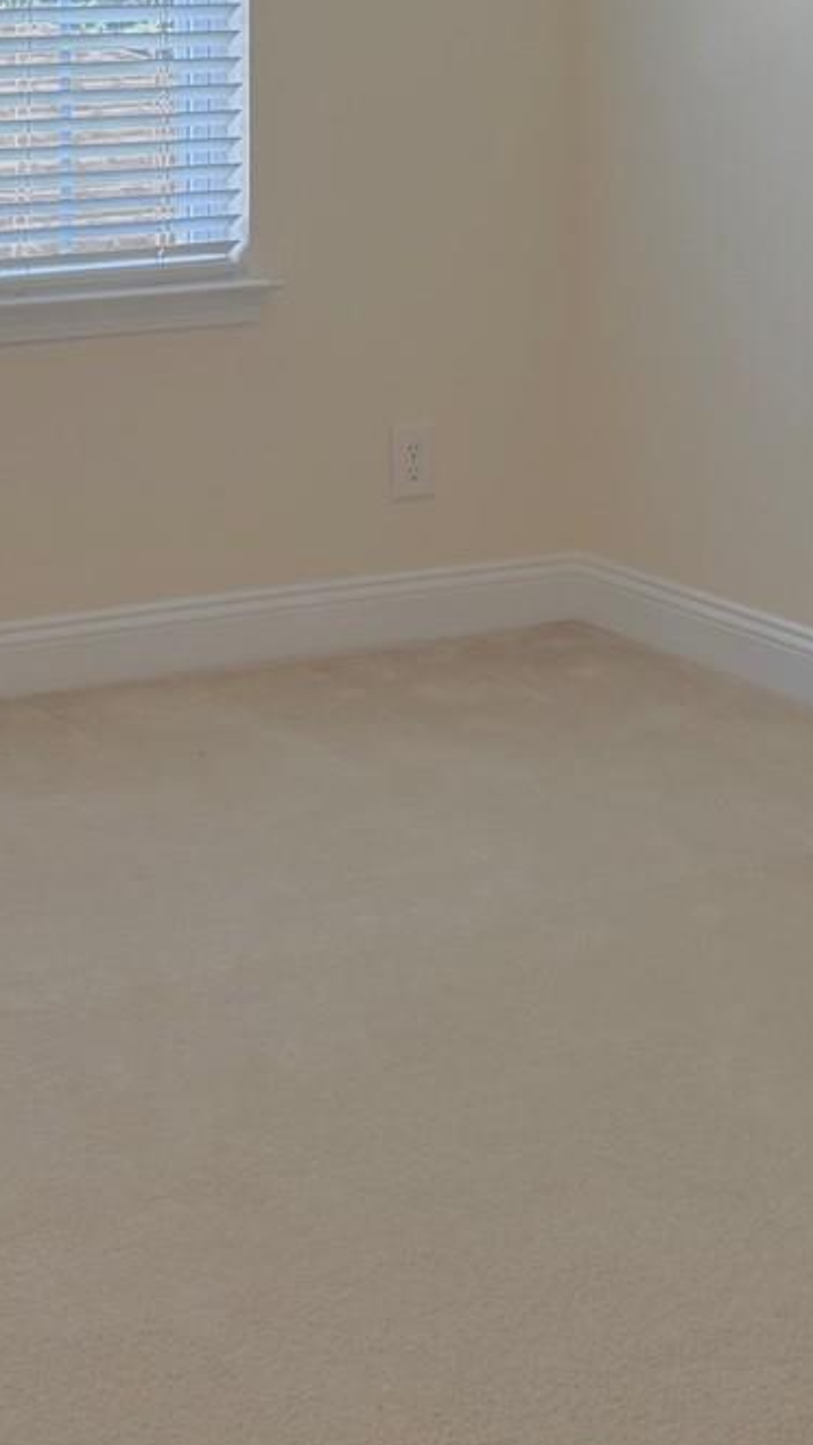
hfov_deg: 14.9
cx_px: 190
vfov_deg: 25.5
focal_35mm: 81
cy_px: 199
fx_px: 3103
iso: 125
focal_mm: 6.76
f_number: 1.78
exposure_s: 1/234
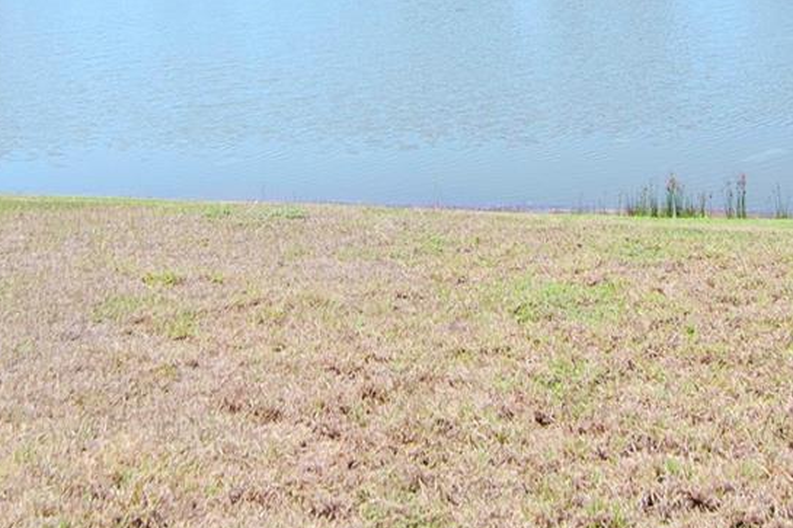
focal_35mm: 48
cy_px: -99
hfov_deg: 40.7
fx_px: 1067
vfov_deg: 25.1
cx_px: 339
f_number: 4
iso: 500
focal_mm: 11
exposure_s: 1/2500
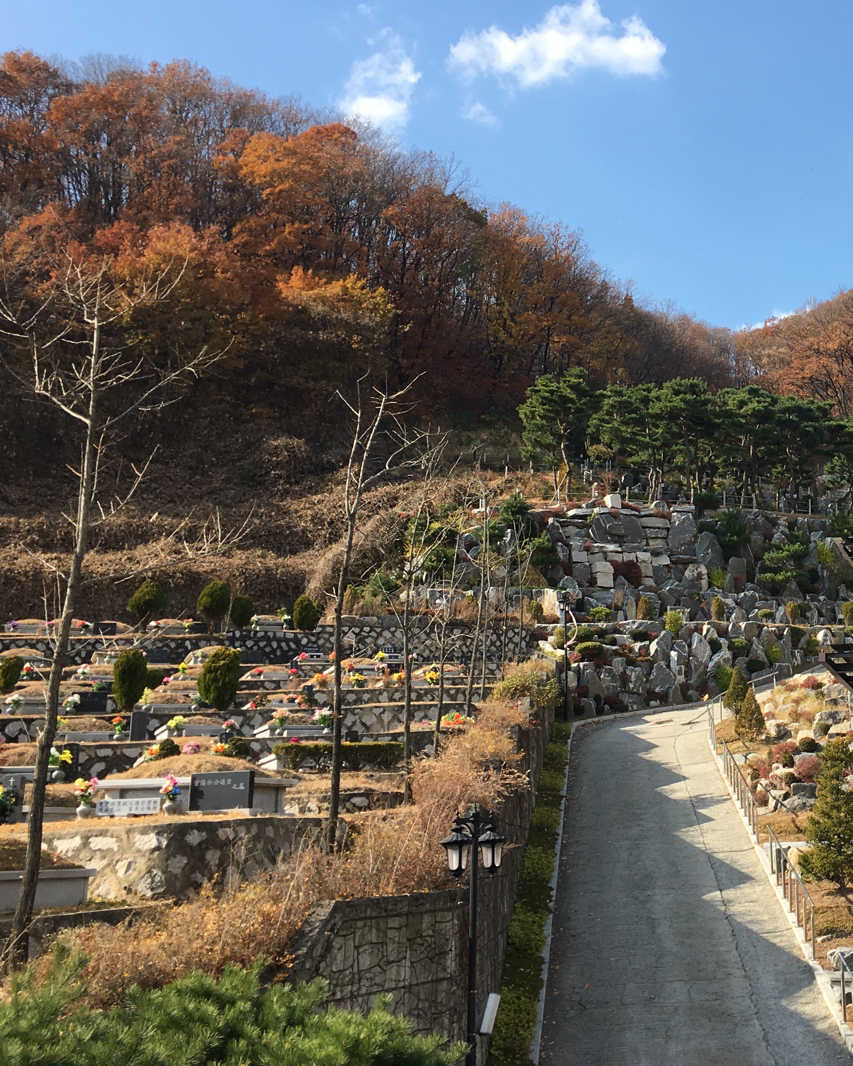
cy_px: 452
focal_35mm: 46
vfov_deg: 40.2
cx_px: 836
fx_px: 1452
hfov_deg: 30.6
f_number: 2.2
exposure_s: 1/739
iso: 25
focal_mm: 4.15
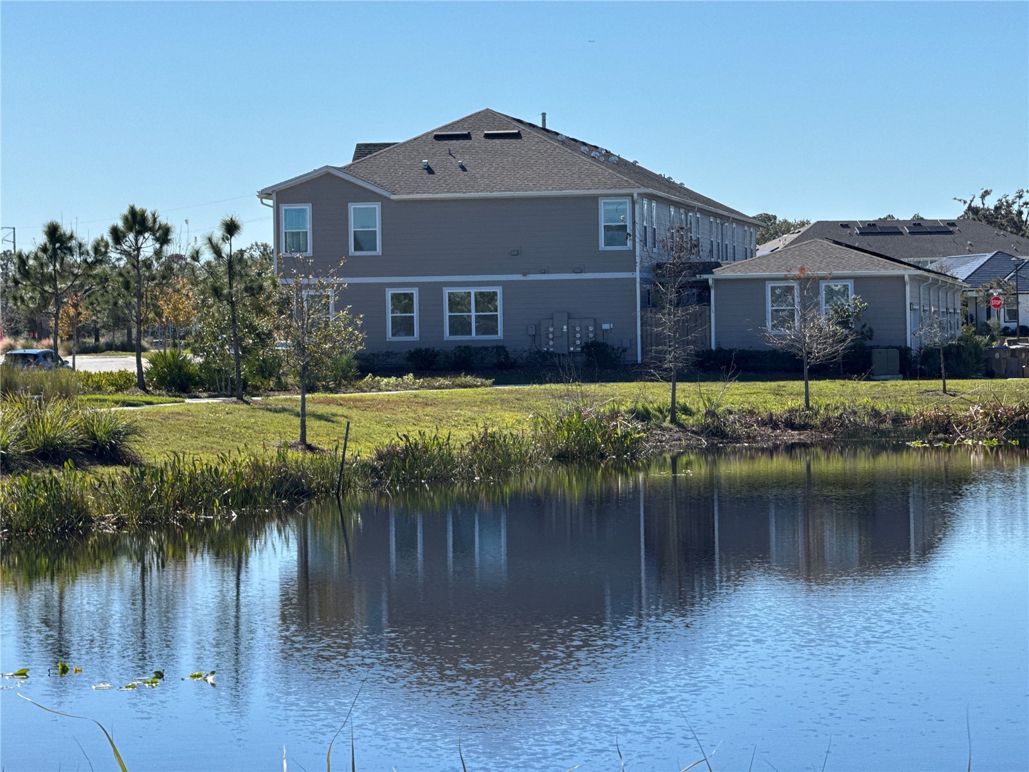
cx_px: 514
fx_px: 3567
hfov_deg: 16.4
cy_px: 386
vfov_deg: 12.3
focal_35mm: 120
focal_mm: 15.66
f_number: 2.8
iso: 50
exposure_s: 1/1546
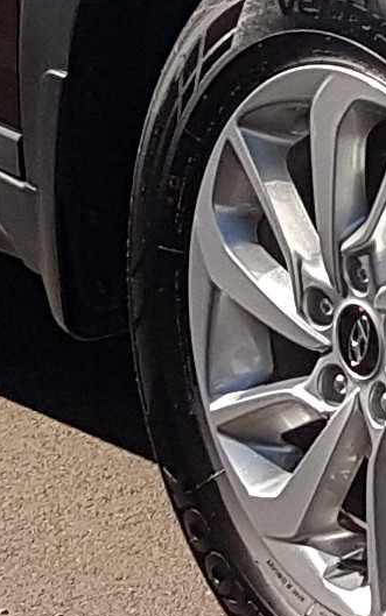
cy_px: -411
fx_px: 3532
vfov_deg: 9.6
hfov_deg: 6.0
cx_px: 892
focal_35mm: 210
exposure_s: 1/1892
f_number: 1.7
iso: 40
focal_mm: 4.2
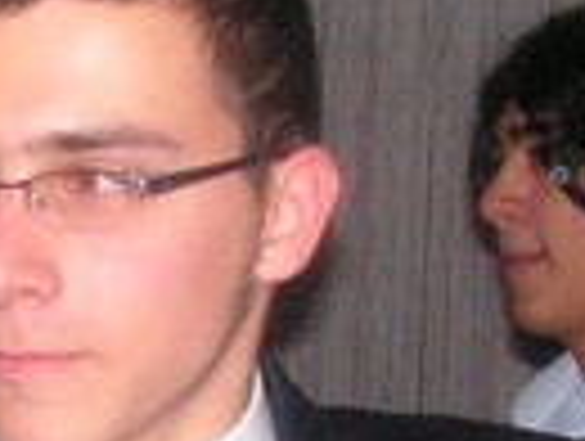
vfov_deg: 6.7
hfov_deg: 8.9
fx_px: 3742
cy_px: 436
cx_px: 104
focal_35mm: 221
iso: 200
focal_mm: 6
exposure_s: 1/40
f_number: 3.2
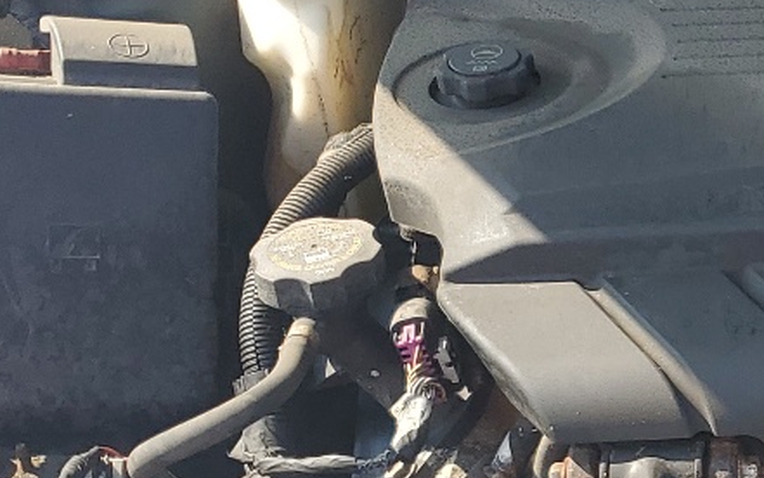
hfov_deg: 18.8
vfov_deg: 13.0
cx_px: 1071
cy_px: 424
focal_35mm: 100
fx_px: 2083
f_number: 1.5
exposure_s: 1/769
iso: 50
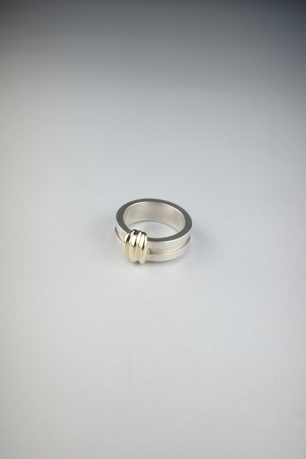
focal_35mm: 40
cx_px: 153
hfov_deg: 33.4
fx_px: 510
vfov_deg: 48.5
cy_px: 230
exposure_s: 1/80
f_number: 5.6
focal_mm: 26
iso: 200
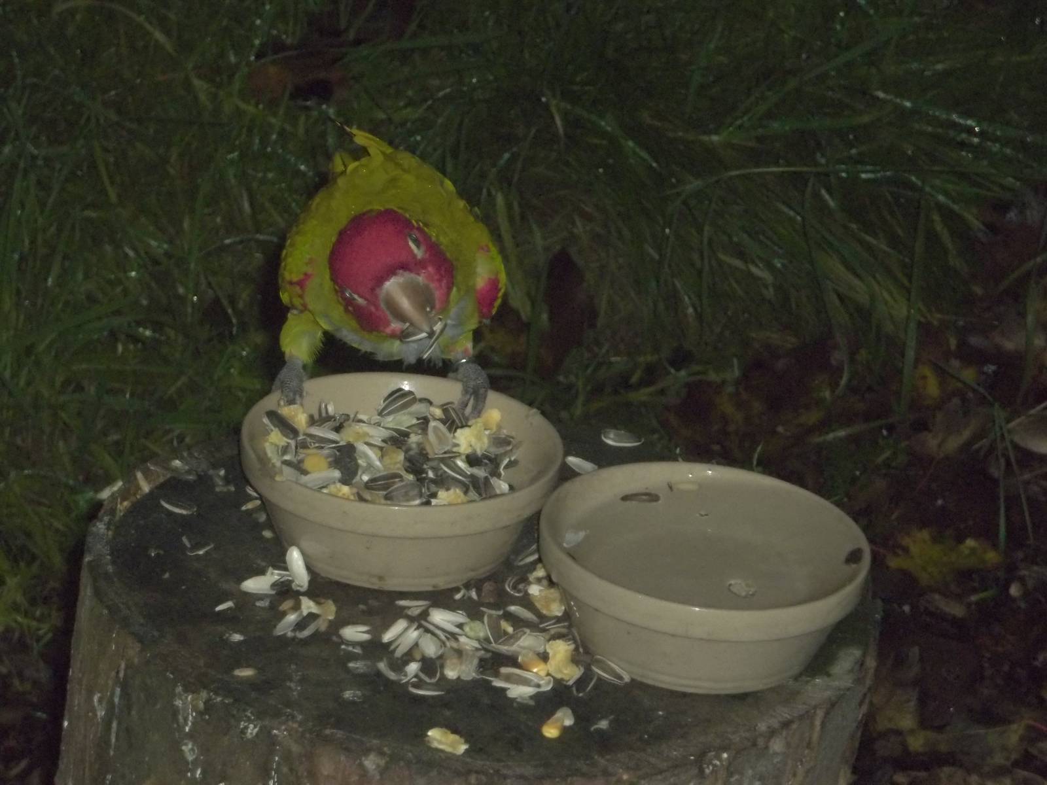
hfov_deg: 12.0
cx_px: 524
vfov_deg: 9.0
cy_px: 392
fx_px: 4991
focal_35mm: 165
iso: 400
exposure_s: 1/80
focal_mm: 29.5
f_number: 5.9
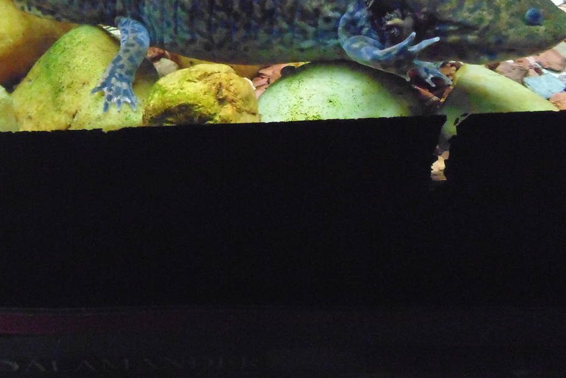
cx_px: 174
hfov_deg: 47.4
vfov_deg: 31.8
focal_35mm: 40
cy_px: 36
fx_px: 629
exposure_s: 1/20
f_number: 3.1
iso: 800
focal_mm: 4
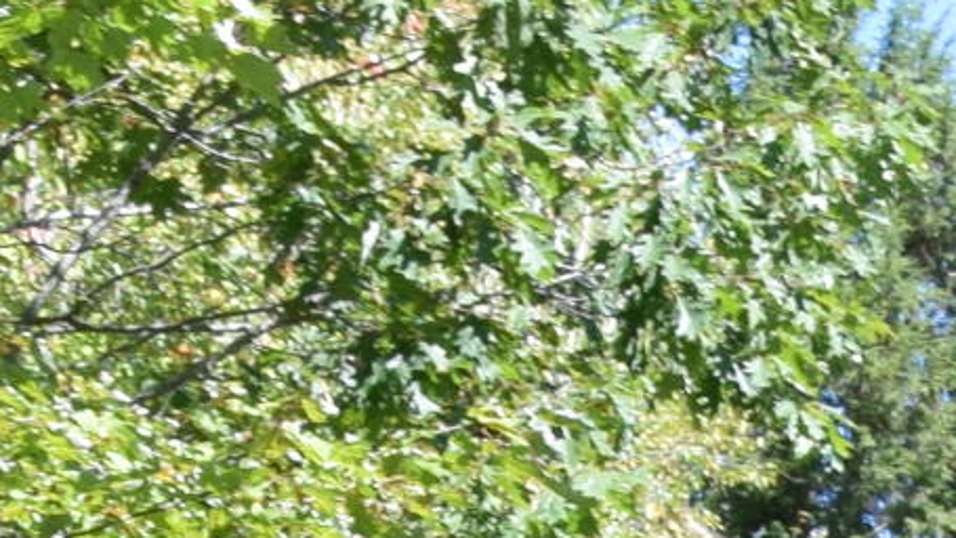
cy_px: 1839
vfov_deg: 5.4
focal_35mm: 207
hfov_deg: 9.6
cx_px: 1992
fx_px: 5248
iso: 320
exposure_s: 1/250
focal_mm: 20
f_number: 8
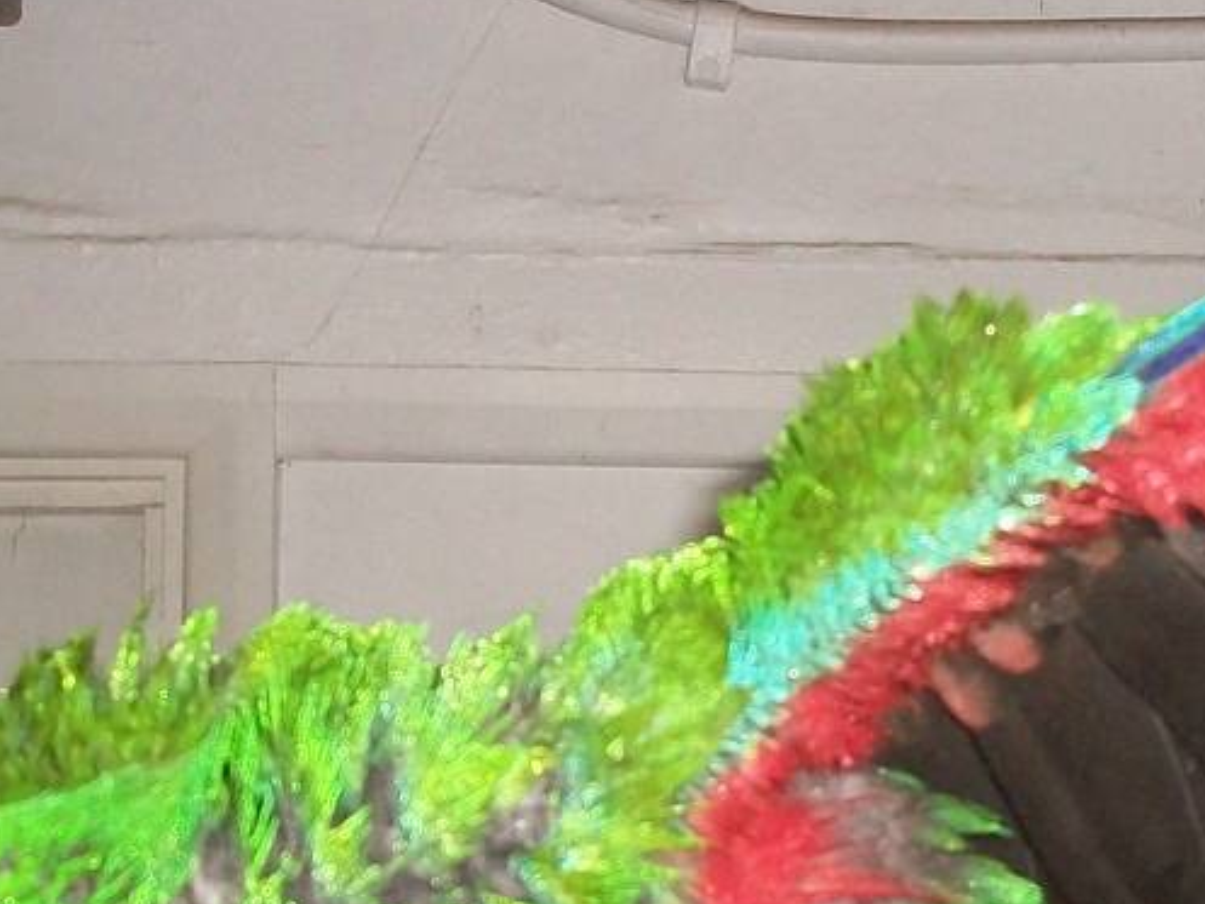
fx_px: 3586
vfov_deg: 14.3
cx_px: 718
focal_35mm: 103
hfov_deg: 19.1
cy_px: 722
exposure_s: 1/500
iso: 200
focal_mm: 5.7
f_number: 2.9
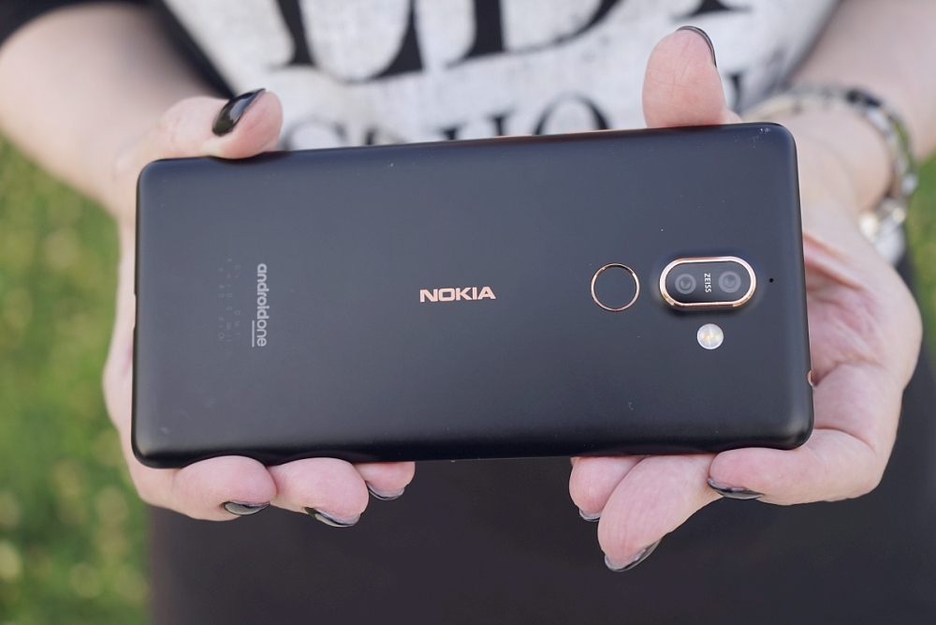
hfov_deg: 41.9
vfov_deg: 28.7
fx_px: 1222
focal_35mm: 47
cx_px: 468
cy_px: 312
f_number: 4.5
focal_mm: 47
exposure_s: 1/160
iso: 200
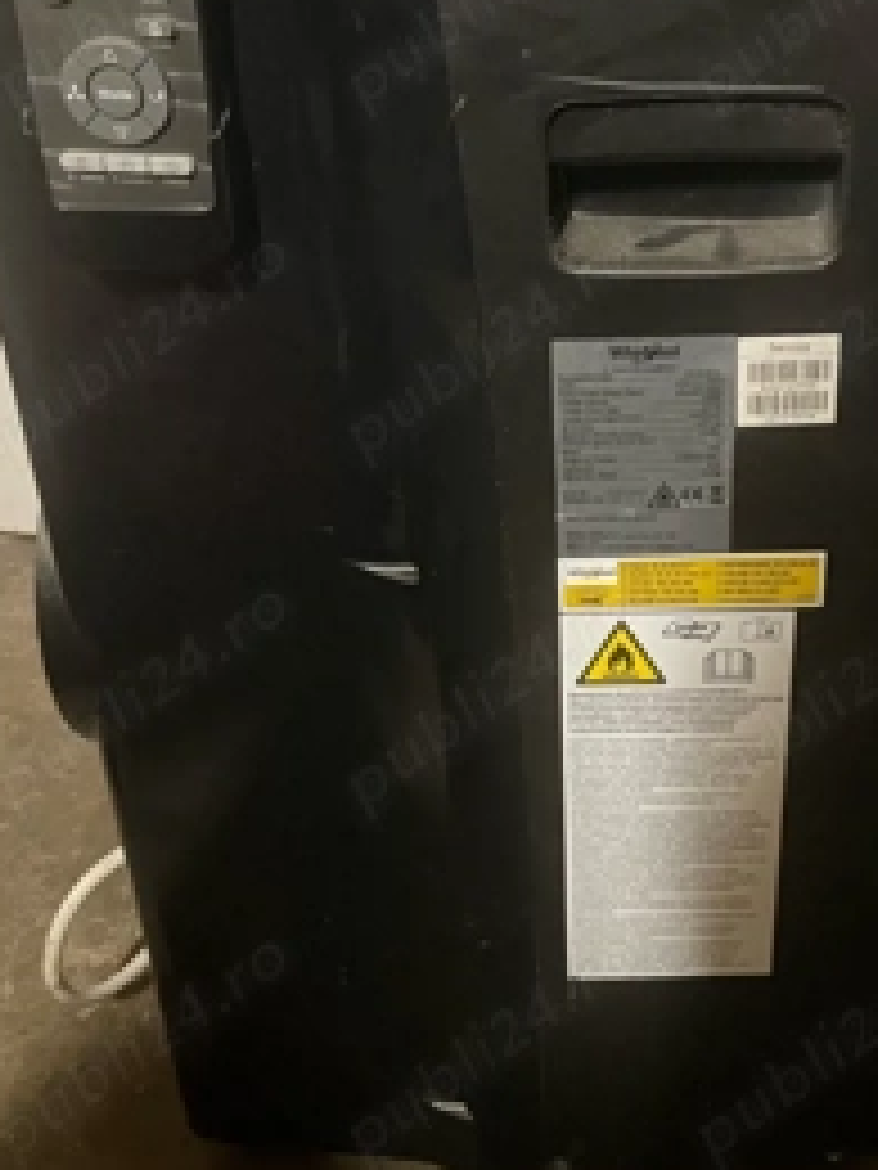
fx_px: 1353
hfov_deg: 35.6
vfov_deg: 46.1
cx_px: 581
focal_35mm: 40
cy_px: 400
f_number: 1.6
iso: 1000
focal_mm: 4.2
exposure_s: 1/25
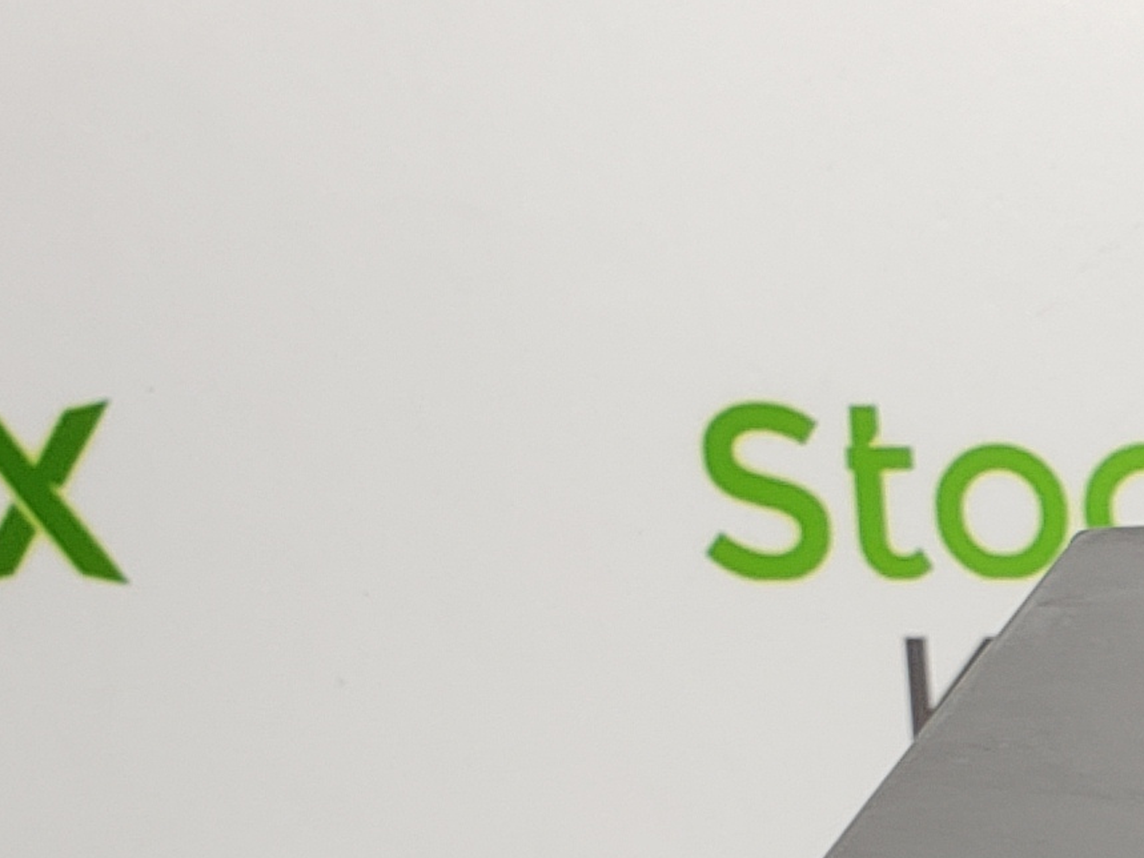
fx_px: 4031
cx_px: 2227
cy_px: 1415
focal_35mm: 122
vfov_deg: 11.5
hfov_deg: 13.9
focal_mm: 4.3
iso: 50
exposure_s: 1/131
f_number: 2.4
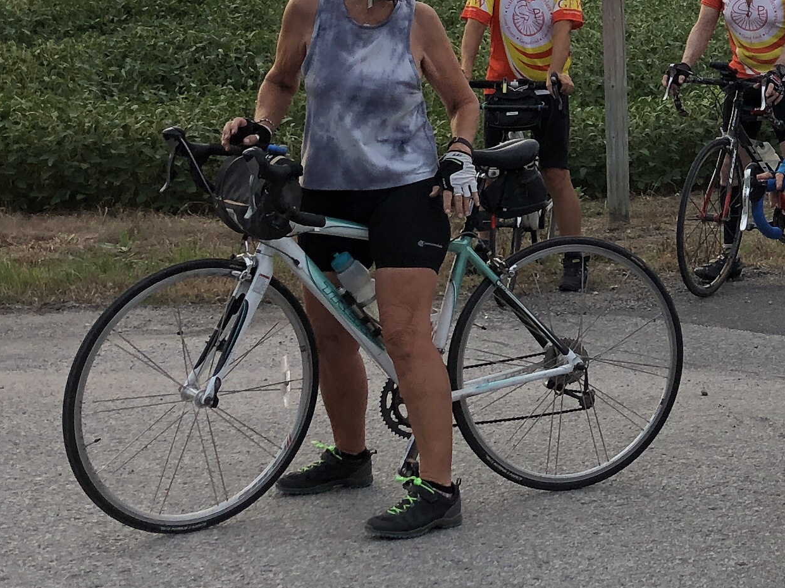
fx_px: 2063
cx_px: 817
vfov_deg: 16.0
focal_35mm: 91
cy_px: 55
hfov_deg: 20.7
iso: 20
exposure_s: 1/279
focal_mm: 3.99
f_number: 1.8
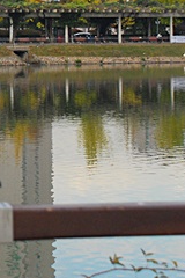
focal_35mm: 160
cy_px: -6
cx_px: -57
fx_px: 1233
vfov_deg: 12.7
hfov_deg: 8.5
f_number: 4.2
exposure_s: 1/500
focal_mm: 32
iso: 400
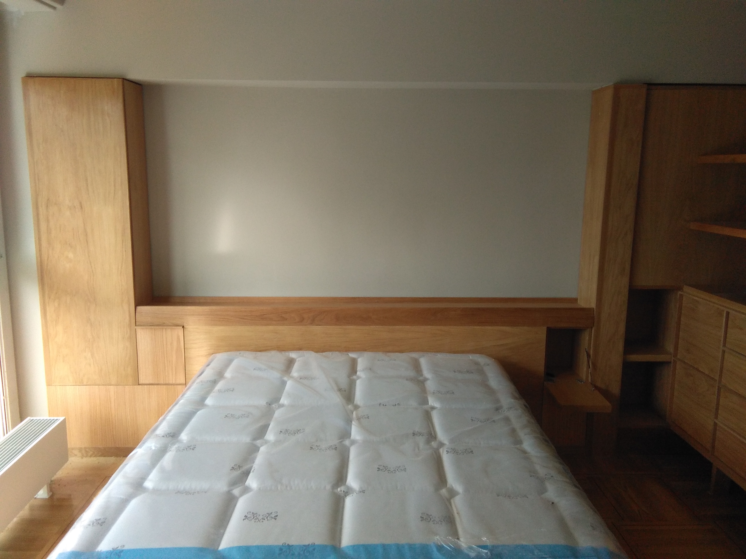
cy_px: 280
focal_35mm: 28
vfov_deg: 49.7
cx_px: 373
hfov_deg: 63.4
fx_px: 603
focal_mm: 2.34
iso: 100
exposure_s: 1/134
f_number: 2.2
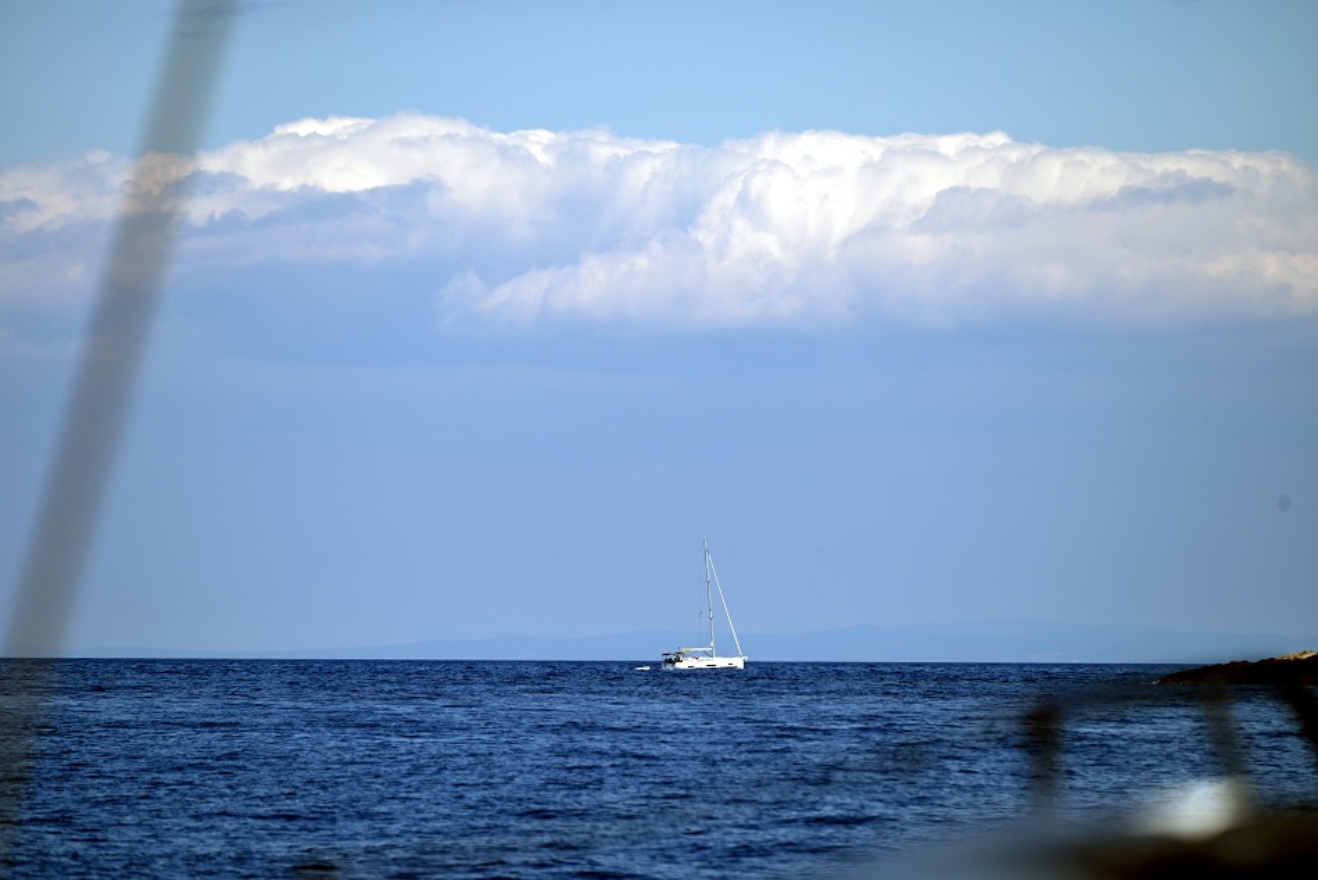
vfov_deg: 5.1
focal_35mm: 270
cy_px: 440
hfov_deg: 7.6
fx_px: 9887
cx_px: 659
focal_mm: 270
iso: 100
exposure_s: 1/1000
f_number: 6.3
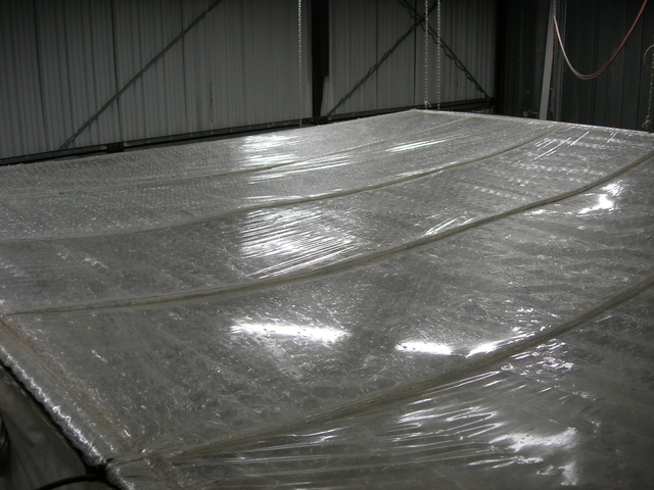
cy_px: 245
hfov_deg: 49.0
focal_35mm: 38
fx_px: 718
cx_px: 327
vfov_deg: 37.7
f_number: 2.8
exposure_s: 1/30.2
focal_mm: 7.8
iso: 64
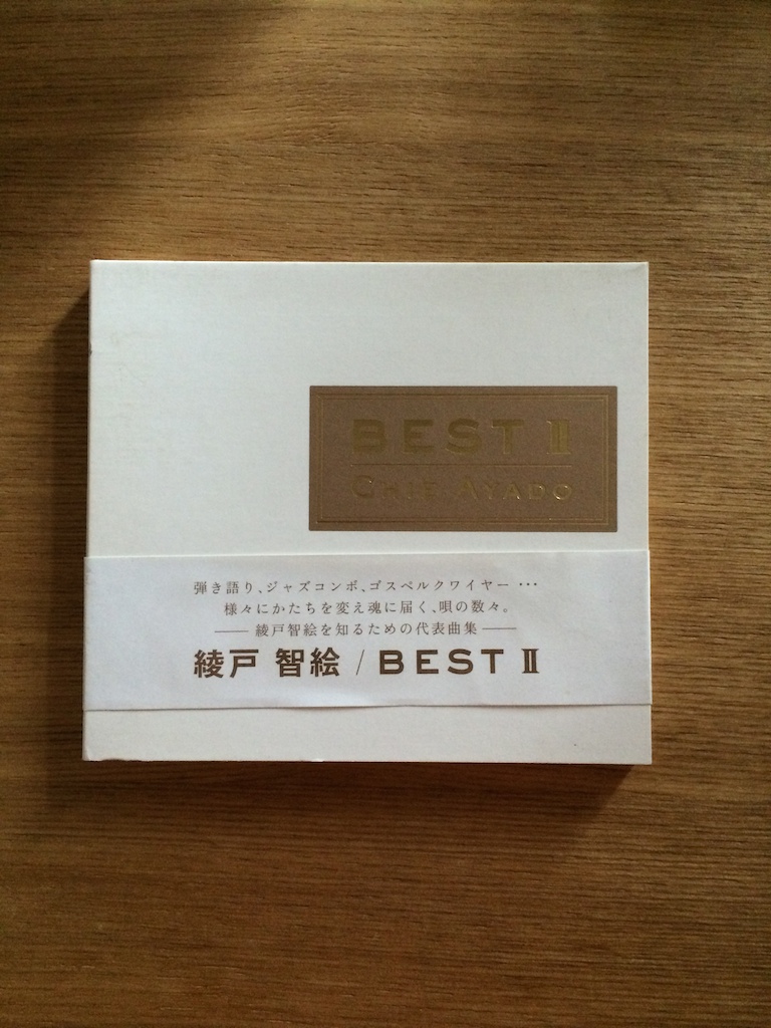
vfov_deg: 60.0
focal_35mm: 30
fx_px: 891
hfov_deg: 46.8
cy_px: 514
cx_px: 386
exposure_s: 1/17
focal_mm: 4.12
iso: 320
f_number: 2.2
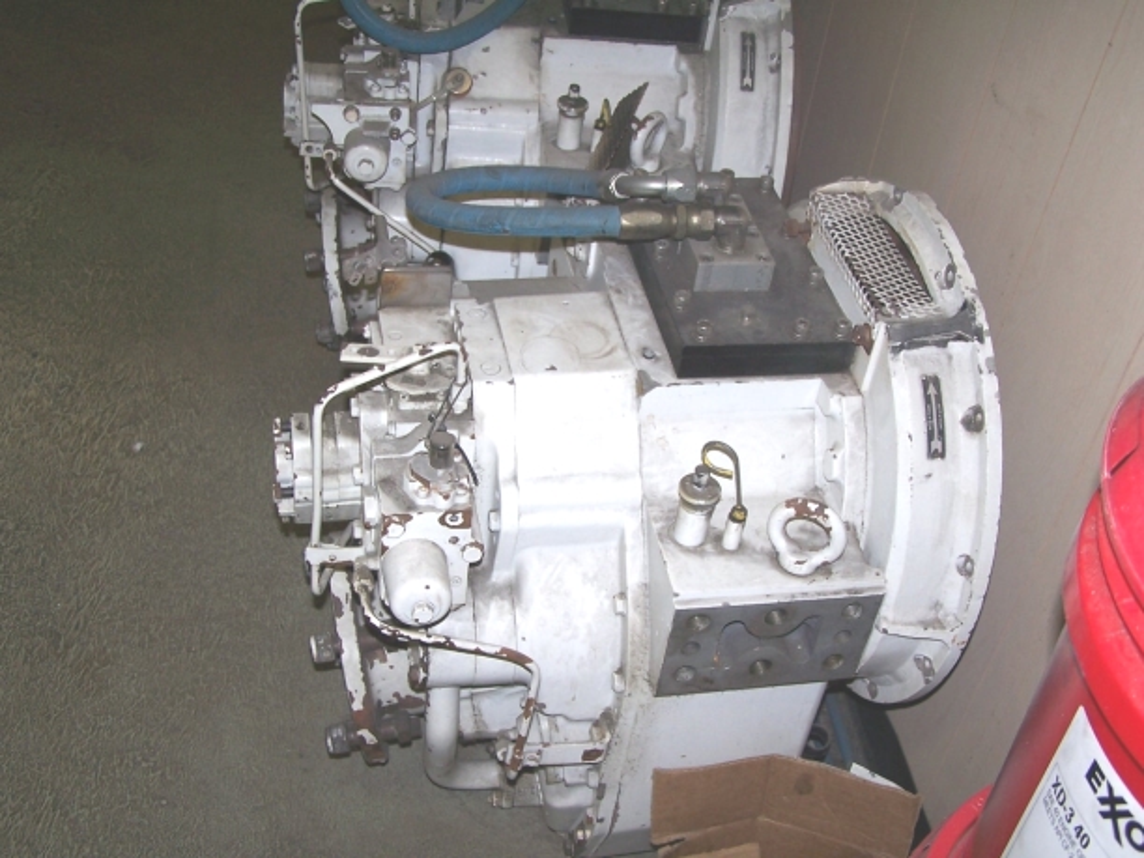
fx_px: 1586
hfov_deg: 39.7
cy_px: 429
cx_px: 572
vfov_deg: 30.3
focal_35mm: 48
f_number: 3.2
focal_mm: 8
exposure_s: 1/60
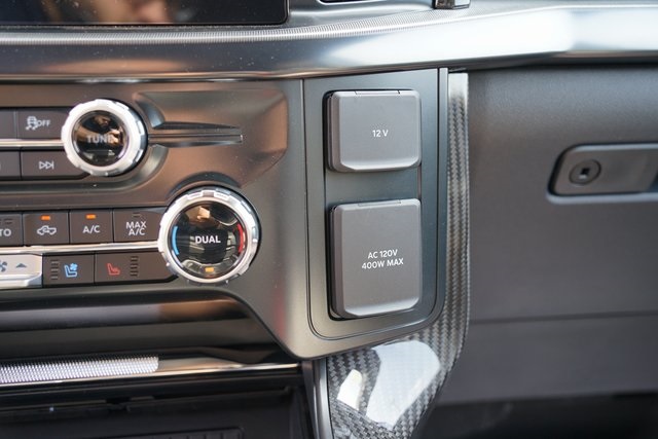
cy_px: 220
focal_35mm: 36
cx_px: 329
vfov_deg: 36.9
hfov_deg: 53.1
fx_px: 658
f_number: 4
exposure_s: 1/60
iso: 320
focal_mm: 36
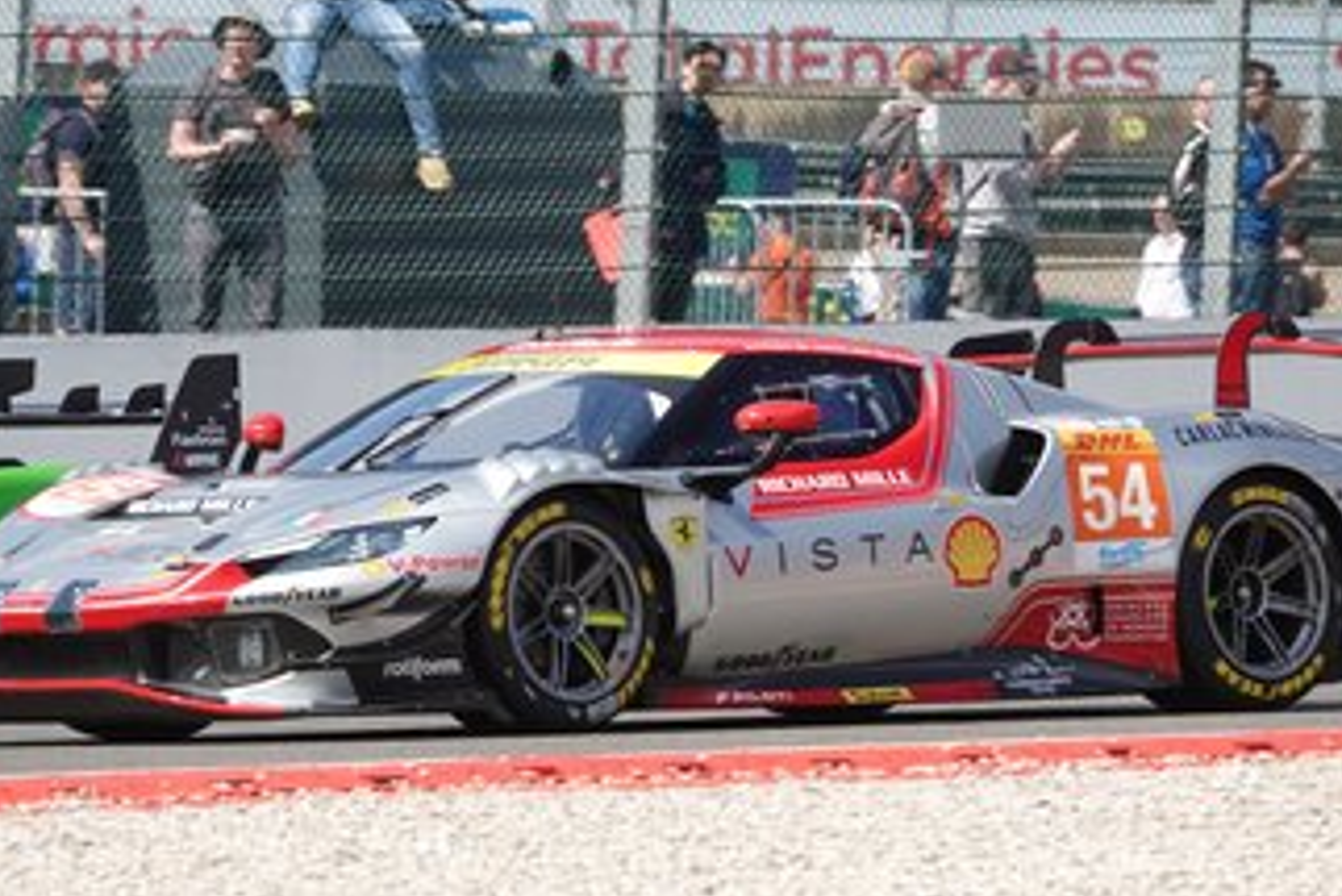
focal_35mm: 433
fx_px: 16148
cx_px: 688
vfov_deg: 3.2
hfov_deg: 4.8
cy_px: 438
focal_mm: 113.69
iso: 125
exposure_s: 1/800
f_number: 4
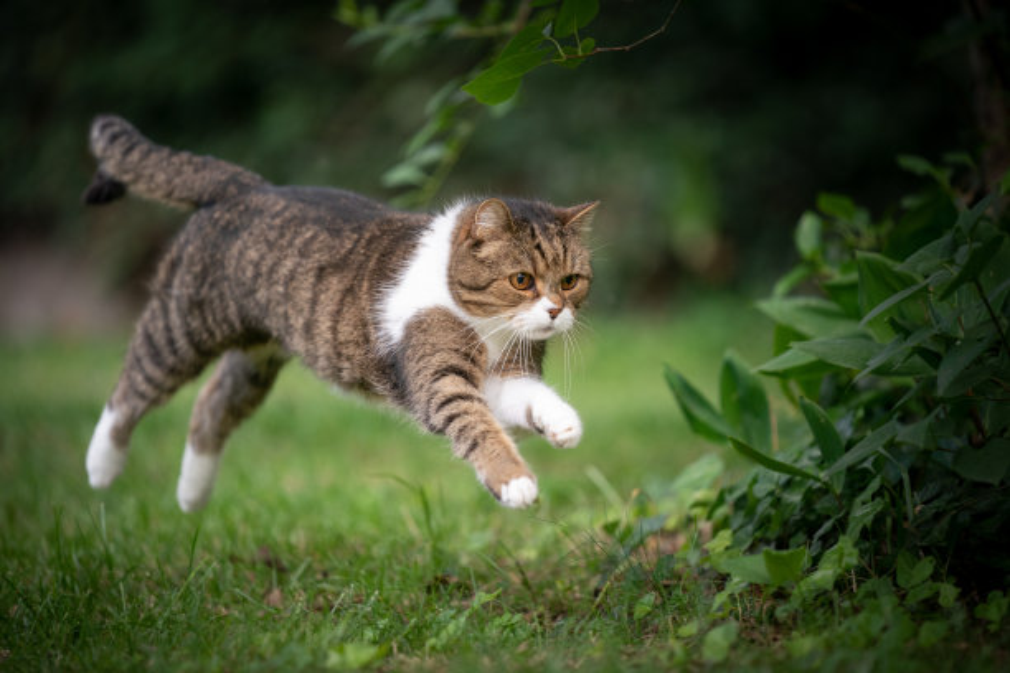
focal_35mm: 200
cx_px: 505
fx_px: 5611
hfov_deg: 10.3
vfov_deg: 6.9
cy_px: 336
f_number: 2.8
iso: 2000
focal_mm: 200
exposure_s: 1/1000
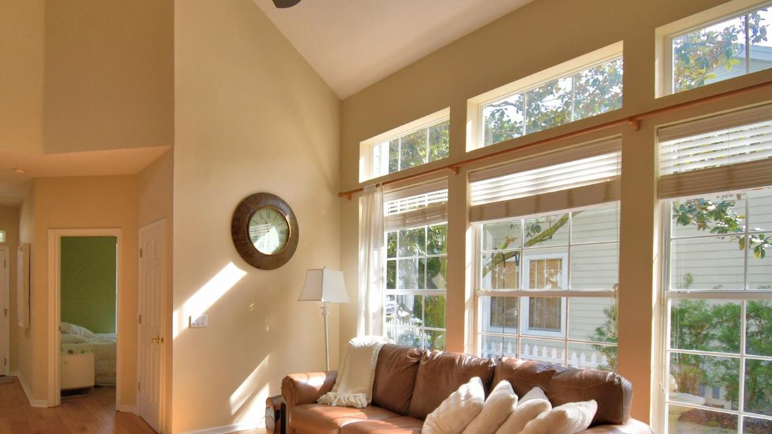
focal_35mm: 22
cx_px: 315
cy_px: 304
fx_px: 450
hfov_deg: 80.4
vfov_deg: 50.2
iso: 200
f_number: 4.5
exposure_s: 1/250
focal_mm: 10
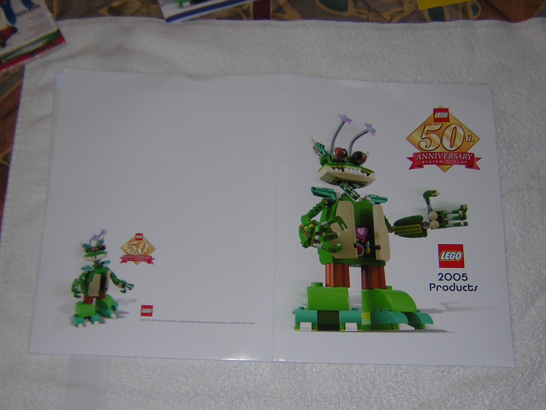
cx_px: 273
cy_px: 205
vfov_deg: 27.0
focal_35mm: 54
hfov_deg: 35.5
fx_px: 852
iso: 100
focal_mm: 7.1
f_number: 3.2
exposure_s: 1/60.1
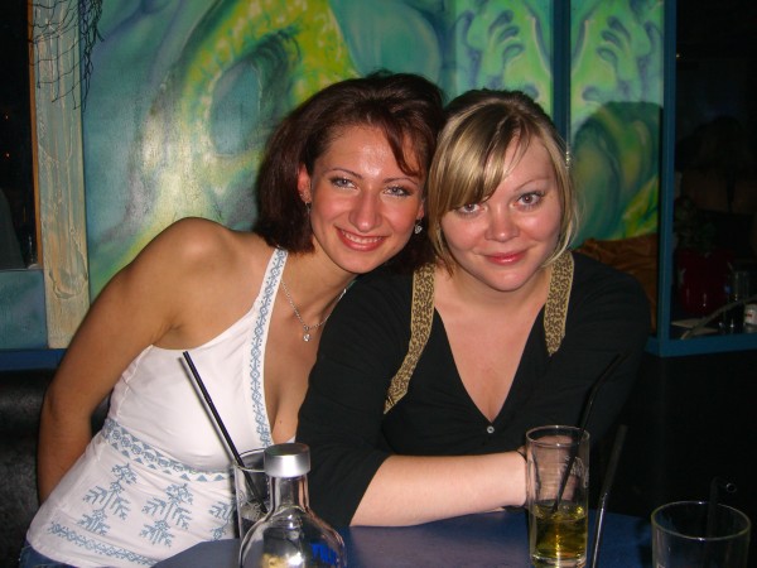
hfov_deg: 49.0
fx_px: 831
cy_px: 284
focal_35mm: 38
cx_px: 378
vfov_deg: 37.7
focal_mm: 7.9
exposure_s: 1/60
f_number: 2.8
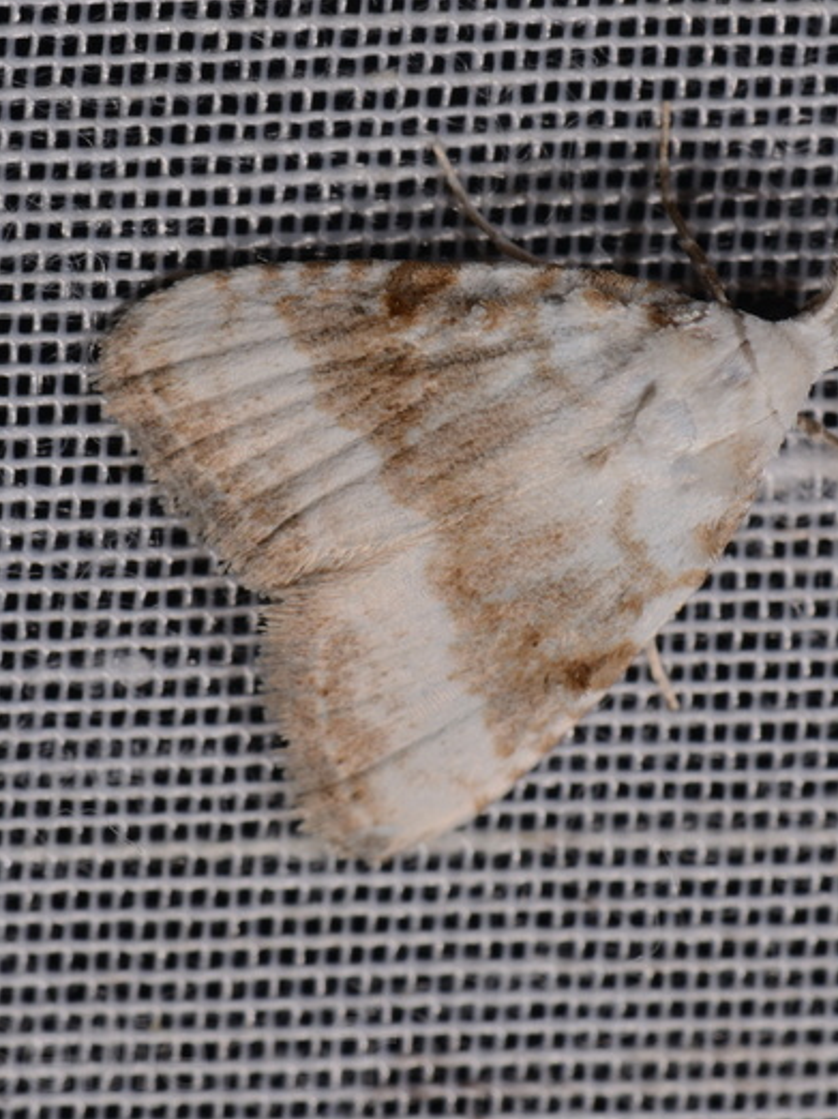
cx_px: 570
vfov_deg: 10.7
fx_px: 6000
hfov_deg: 8.0
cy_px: 560
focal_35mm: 186
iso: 100
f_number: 22
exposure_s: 1/60
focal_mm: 85
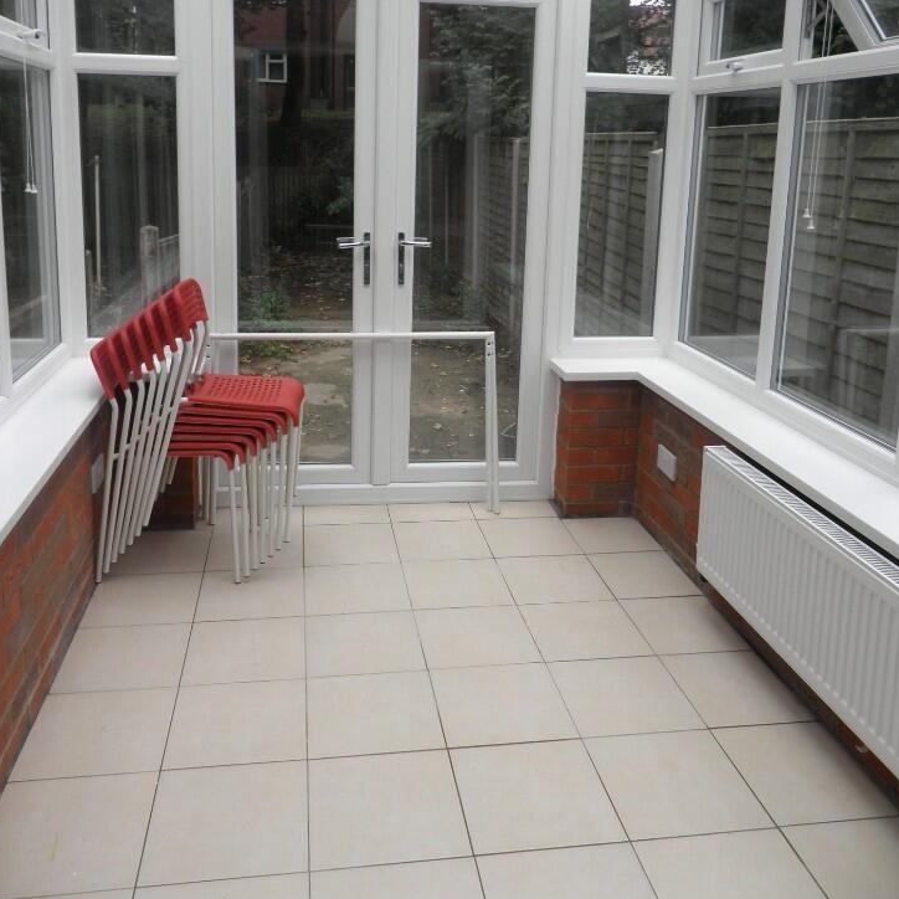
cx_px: 440
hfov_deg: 54.0
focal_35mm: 30
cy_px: 315
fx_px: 881
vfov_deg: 53.2
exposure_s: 1/100
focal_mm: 4.3
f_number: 3.3
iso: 64
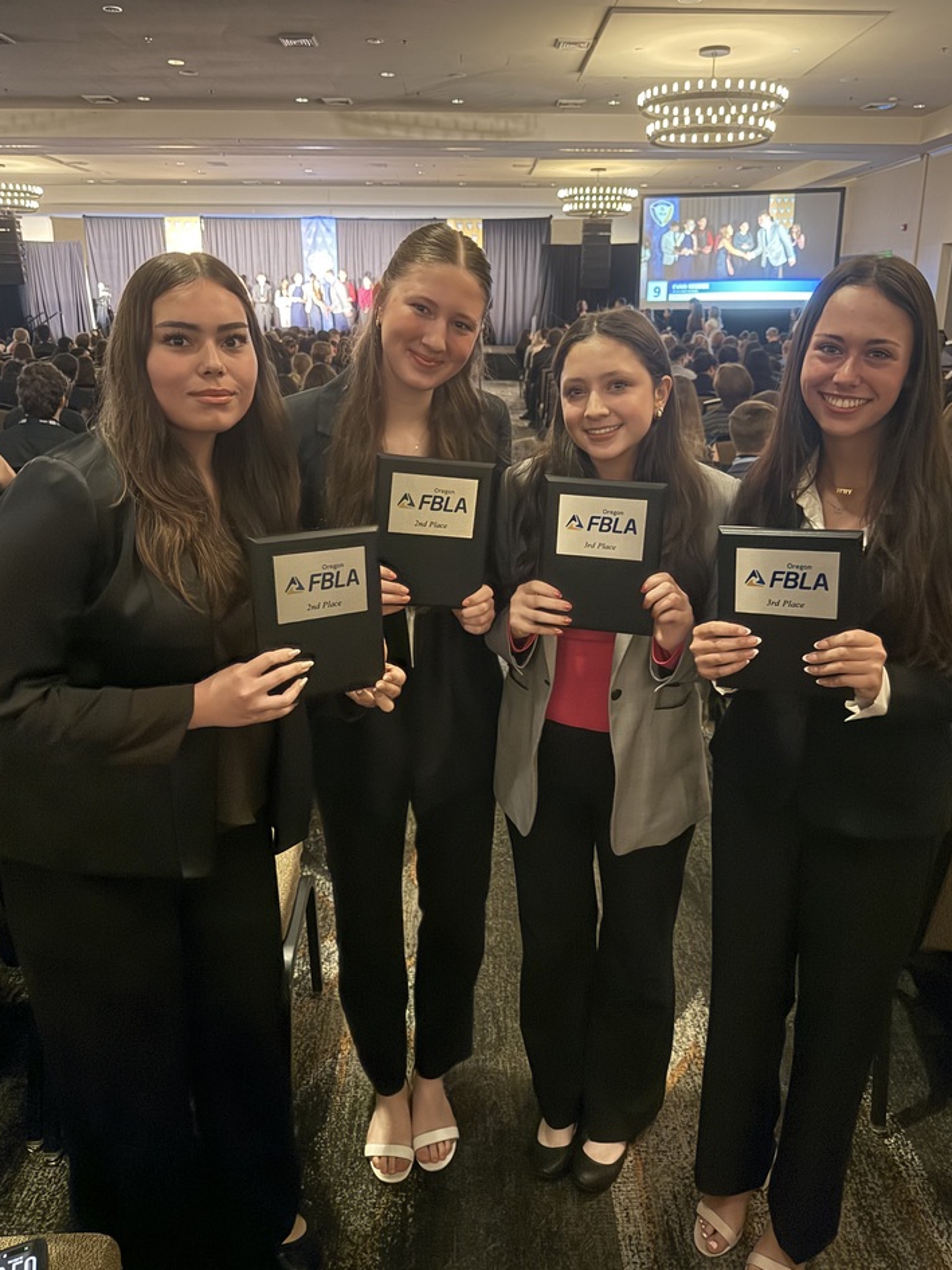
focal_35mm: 26
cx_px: 499
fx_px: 953
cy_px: 606
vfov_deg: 67.3
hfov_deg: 53.1
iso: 2000
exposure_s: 1/26
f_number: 1.78
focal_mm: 6.76
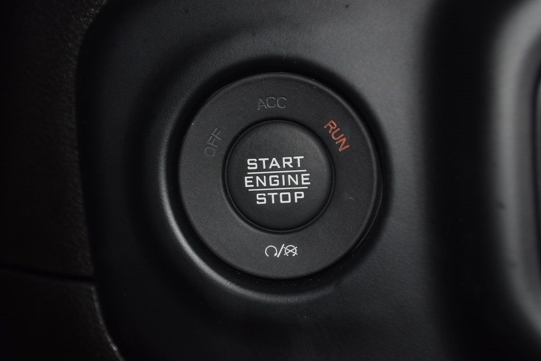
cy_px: 180
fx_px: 1240
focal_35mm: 82
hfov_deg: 24.6
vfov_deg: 16.6
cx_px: 270
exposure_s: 1/60
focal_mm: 55
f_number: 8
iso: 100
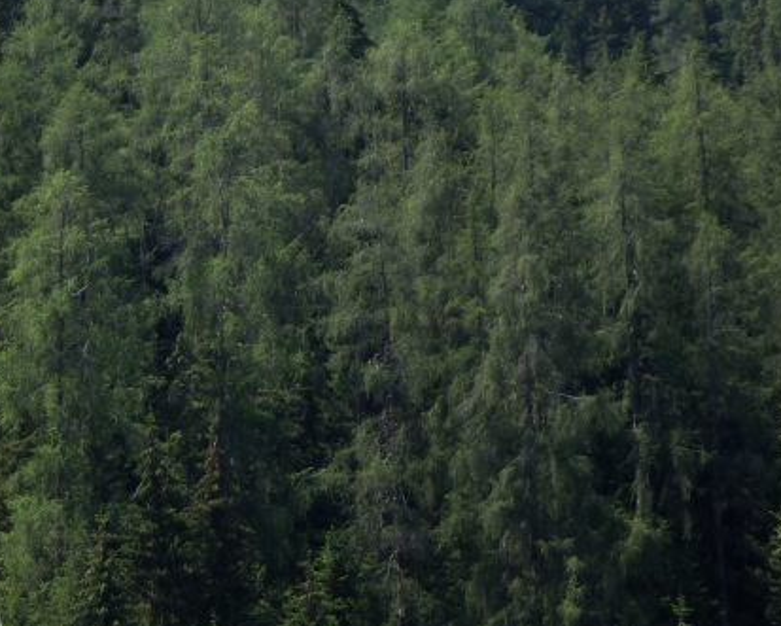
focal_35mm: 255
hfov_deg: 7.5
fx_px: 5898
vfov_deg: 6.1
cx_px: -79
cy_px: 304
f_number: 5.7
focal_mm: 19.2
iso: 125
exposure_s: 1/100
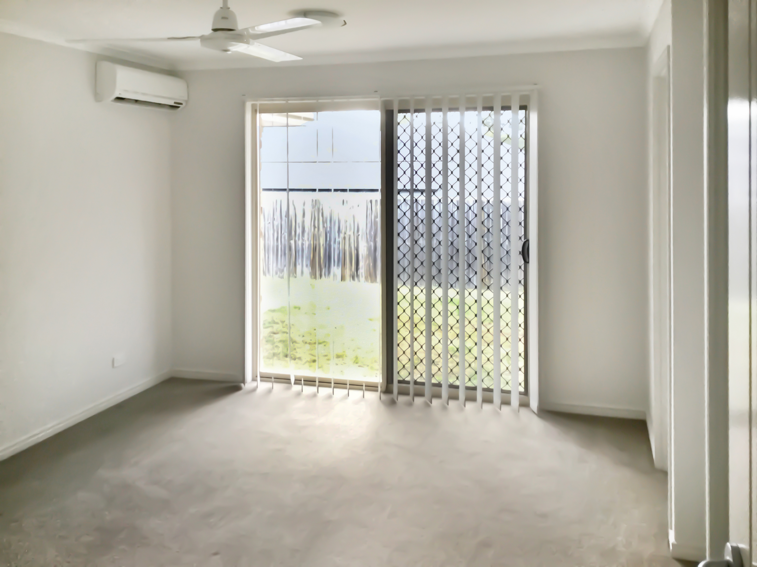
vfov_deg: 45.4
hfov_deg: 58.4
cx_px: 378
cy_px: 284
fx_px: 678
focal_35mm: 31
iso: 64
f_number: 2.4
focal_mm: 3.3
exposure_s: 1/33
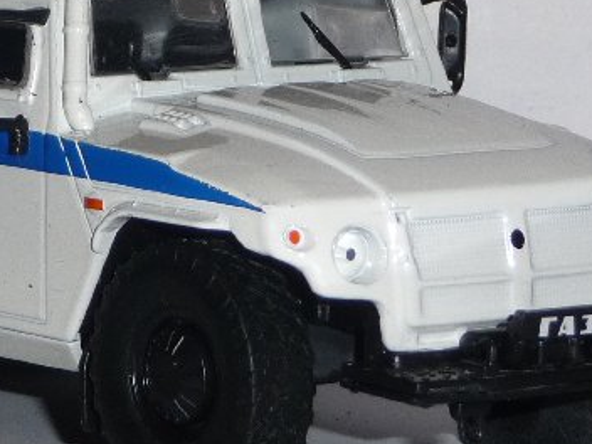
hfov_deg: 7.2
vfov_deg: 5.4
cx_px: 131
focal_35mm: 275
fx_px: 4703
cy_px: 212
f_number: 4.7
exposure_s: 1/40
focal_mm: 15.2
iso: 100
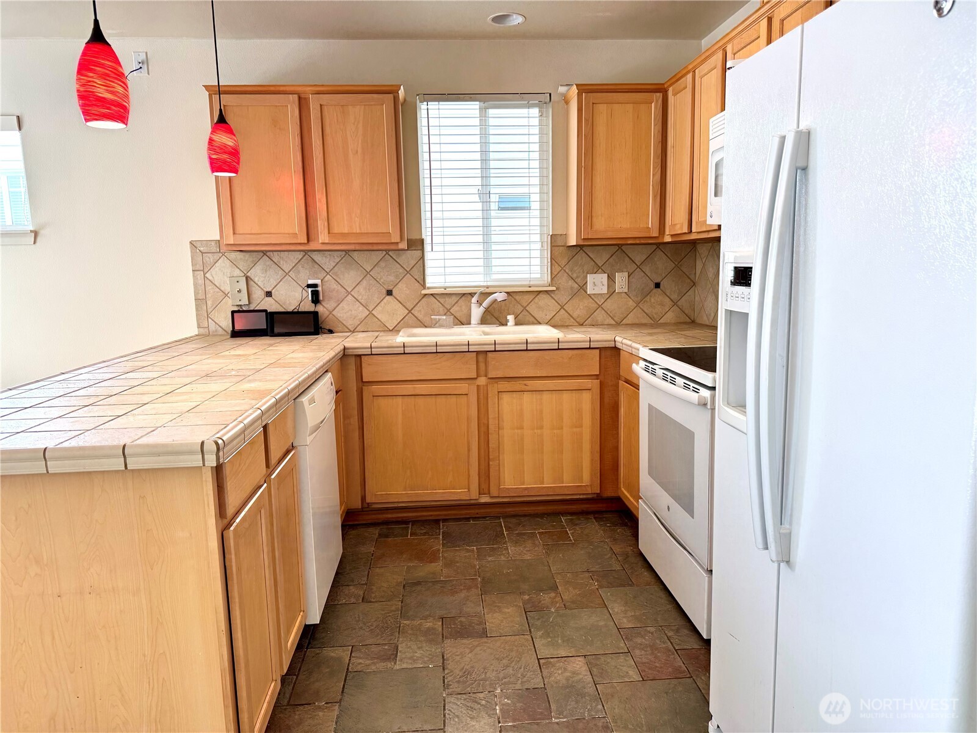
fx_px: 677
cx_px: 488
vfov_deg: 56.8
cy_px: 366
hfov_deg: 71.6
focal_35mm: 24
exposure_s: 1/134
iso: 100
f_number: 1.78
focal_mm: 6.76
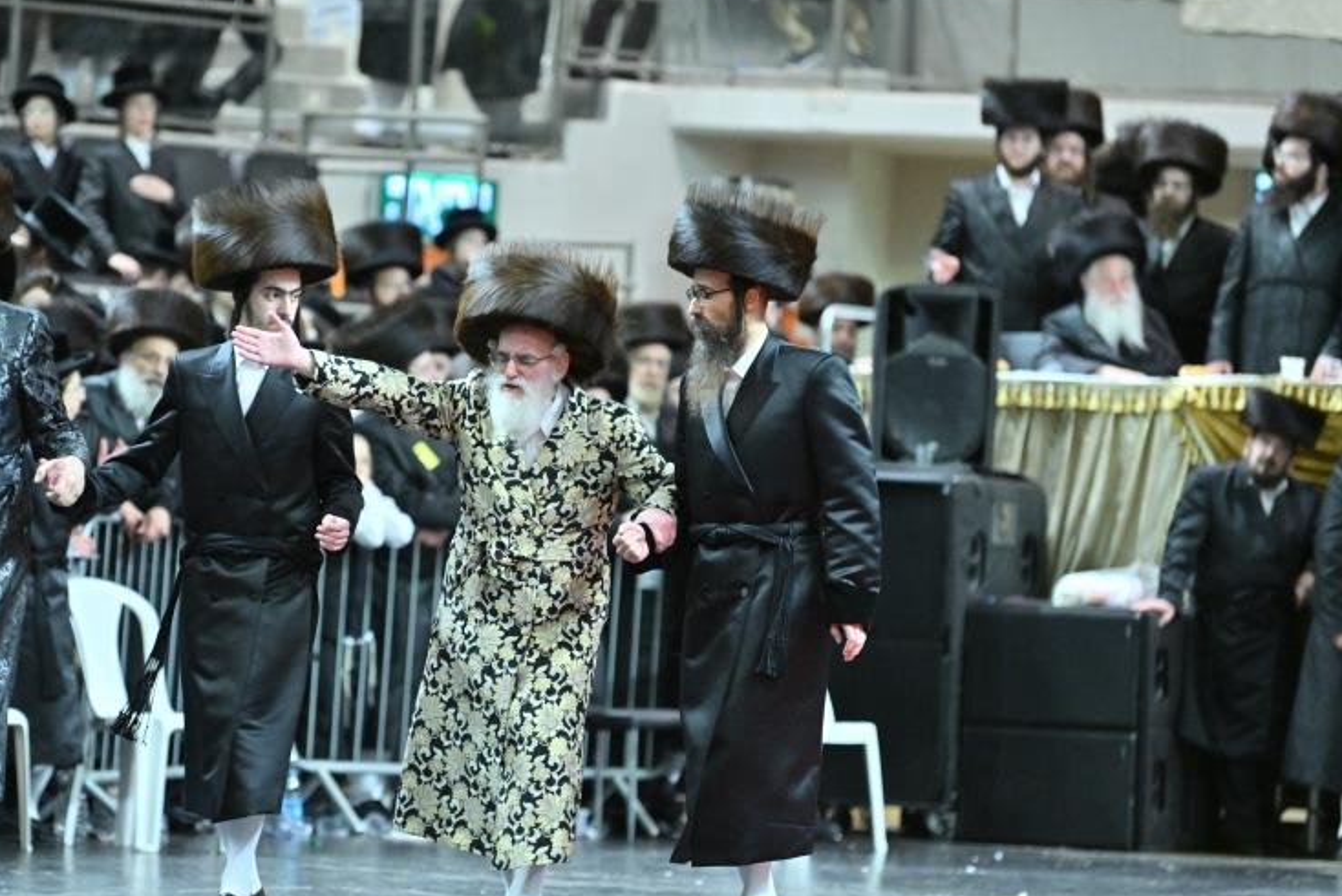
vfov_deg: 5.6
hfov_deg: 8.4
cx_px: 466
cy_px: 575
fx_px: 9099
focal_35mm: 244
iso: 1600
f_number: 2.8
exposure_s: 1/200
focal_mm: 175
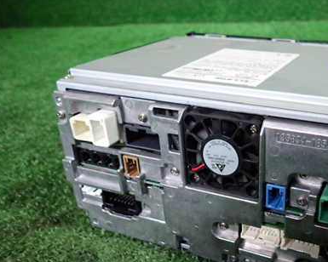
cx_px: 250
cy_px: 156
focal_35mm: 38
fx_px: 369
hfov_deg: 46.1
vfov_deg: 39.0
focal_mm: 4.5
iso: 400
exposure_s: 1/30
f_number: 2
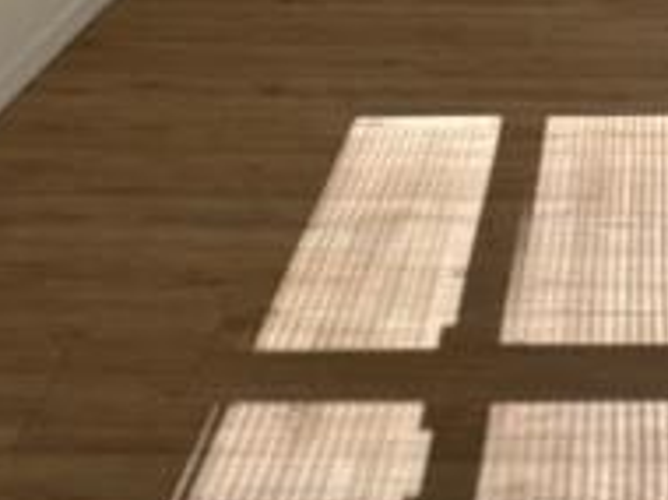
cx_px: 636
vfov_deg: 23.0
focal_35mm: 59
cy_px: -81
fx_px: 1137
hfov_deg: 30.8
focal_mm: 2.22
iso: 40
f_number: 2.2
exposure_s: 1/206
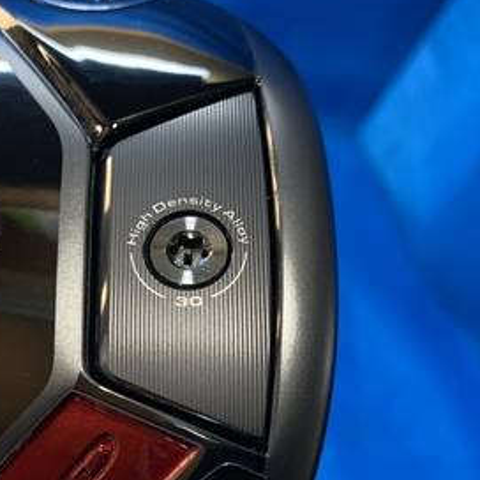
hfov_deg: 30.4
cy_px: 342
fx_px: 847
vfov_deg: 31.2
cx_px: 58
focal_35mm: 54
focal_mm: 4.25
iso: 125
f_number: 1.8
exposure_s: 1/60
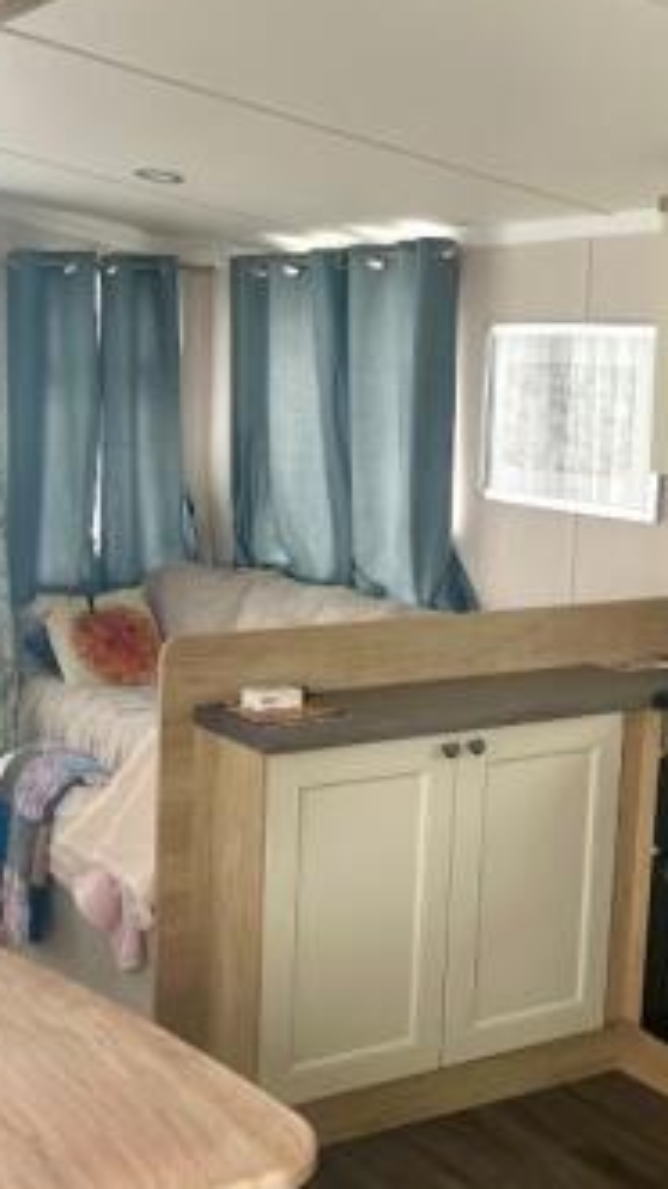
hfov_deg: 24.5
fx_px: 1513
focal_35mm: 48
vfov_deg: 42.9
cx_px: 135
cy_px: 623
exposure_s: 1/121
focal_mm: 5.1
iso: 50
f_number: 1.6
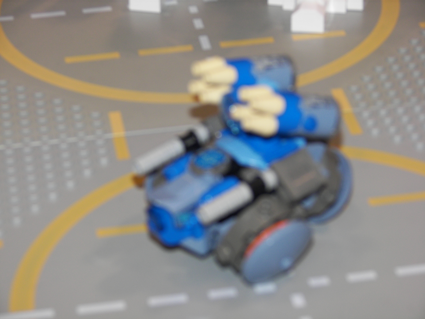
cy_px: 160
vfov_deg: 11.1
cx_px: 212
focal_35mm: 133
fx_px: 1633
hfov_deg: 14.8
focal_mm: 22.1
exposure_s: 1/40
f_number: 3.2
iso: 64
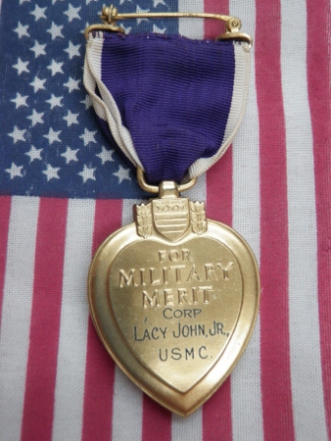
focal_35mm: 36
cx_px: 166
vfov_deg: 51.3
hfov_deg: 39.7
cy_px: 220
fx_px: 459
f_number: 4.1
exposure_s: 1/25
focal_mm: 6.53
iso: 200
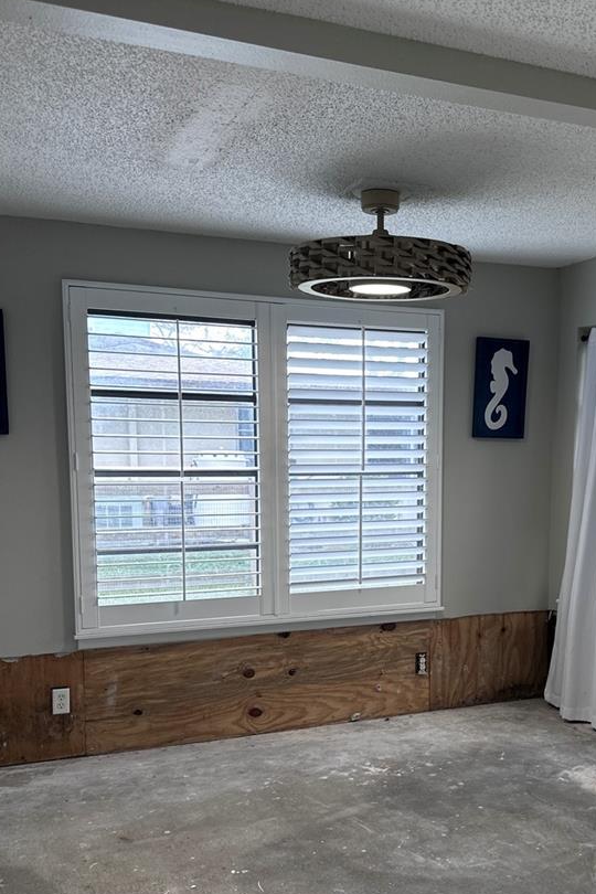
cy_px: 547
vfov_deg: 51.5
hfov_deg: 35.6
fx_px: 919
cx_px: 400
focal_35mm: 37
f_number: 1.78
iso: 80
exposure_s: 1/165
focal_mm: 6.86
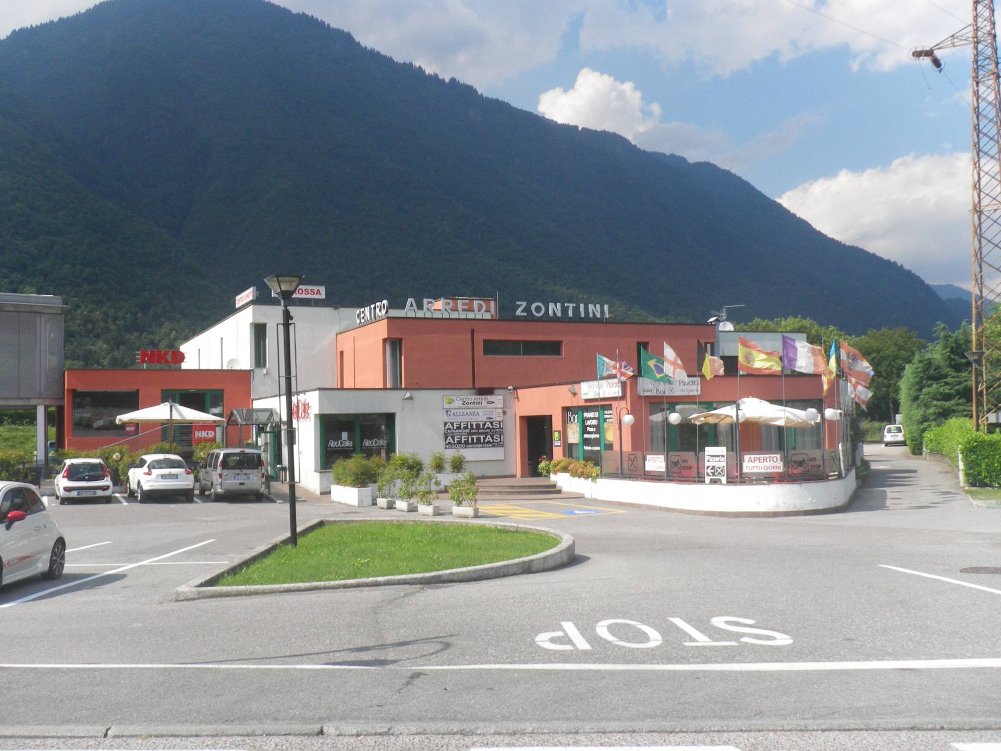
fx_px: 1012
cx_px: 500
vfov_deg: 40.7
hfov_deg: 52.6
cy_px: 376
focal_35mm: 35
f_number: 6.3
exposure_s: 1/250
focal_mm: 6.2
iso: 80
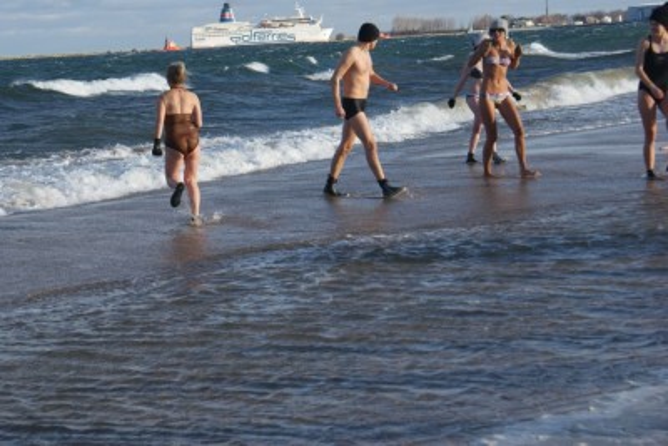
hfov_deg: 19.4
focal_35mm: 105
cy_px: 223
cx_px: 334
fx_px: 1949
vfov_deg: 13.1
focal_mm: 70
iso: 100
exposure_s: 1/160
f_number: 9
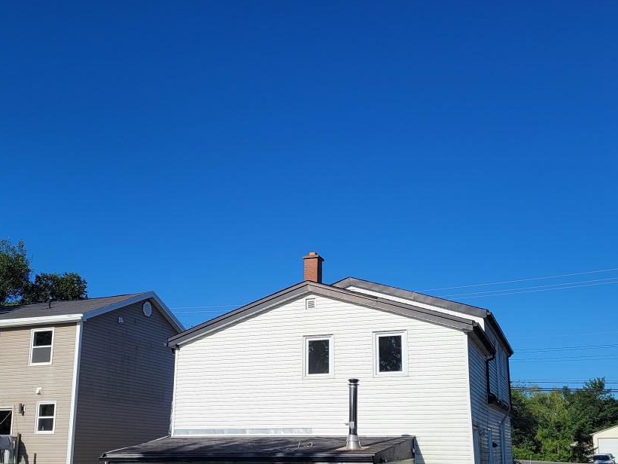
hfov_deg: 49.0
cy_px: 331
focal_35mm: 38
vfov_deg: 37.1
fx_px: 679
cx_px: 303
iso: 40
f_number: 1.8
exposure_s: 1/4109
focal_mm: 5.4
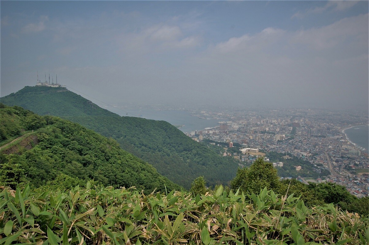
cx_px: 184
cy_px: 122
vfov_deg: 47.8
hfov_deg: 67.4
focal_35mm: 27
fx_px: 276
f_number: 9
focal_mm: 18
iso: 200
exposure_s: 1/320
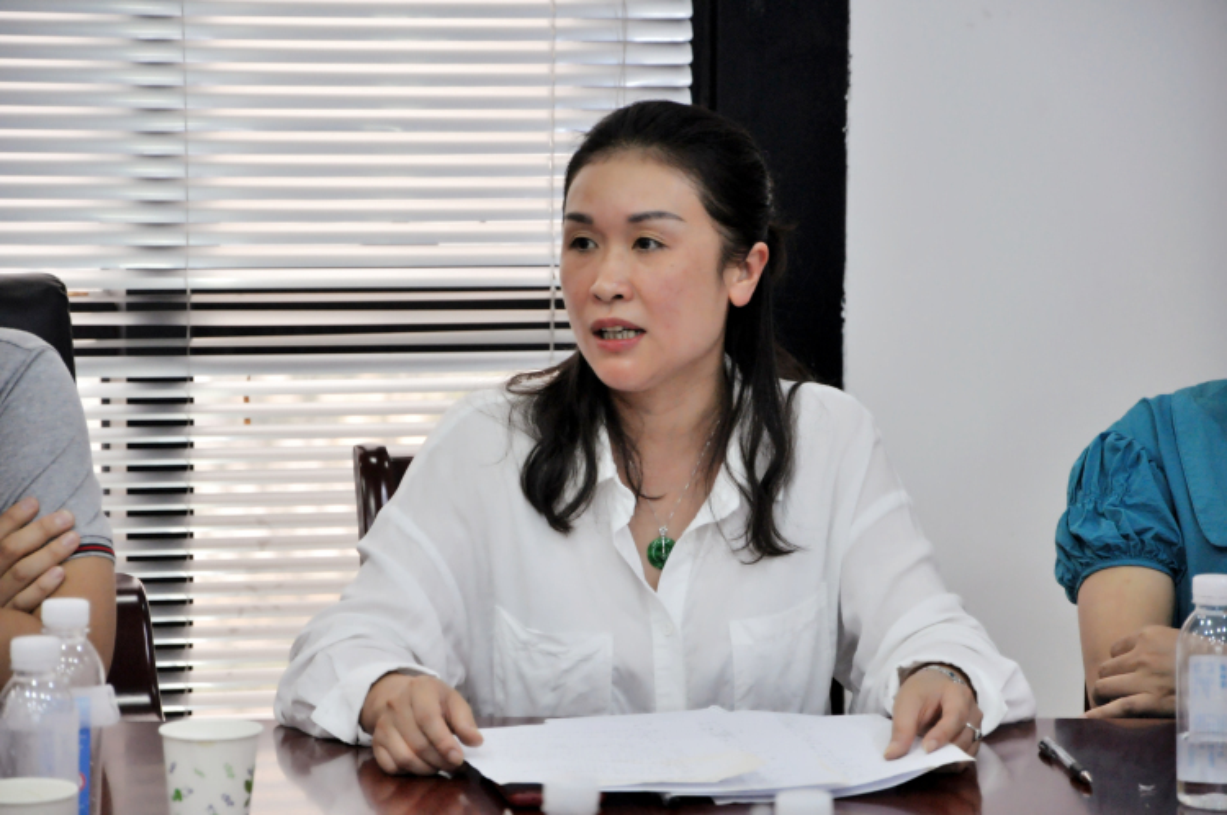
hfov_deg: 13.1
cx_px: 614
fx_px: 5361
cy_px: 408
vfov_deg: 8.7
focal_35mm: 158
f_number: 5.6
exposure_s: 1/60
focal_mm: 105
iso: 900
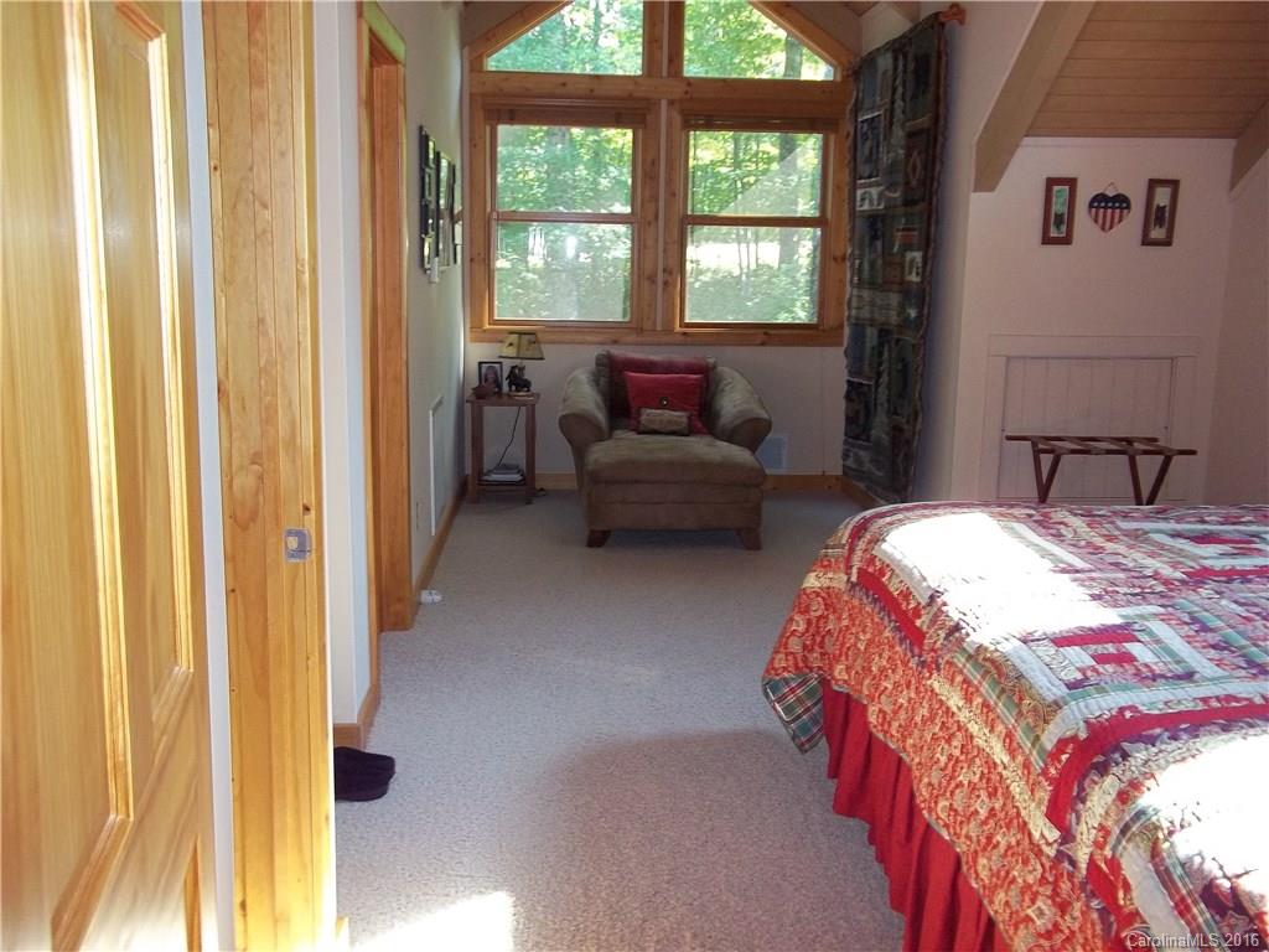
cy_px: 476
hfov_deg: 56.8
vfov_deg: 44.2
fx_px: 1173
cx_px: 634
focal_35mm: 32
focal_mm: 5.7
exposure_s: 1/30
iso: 160
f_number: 2.9
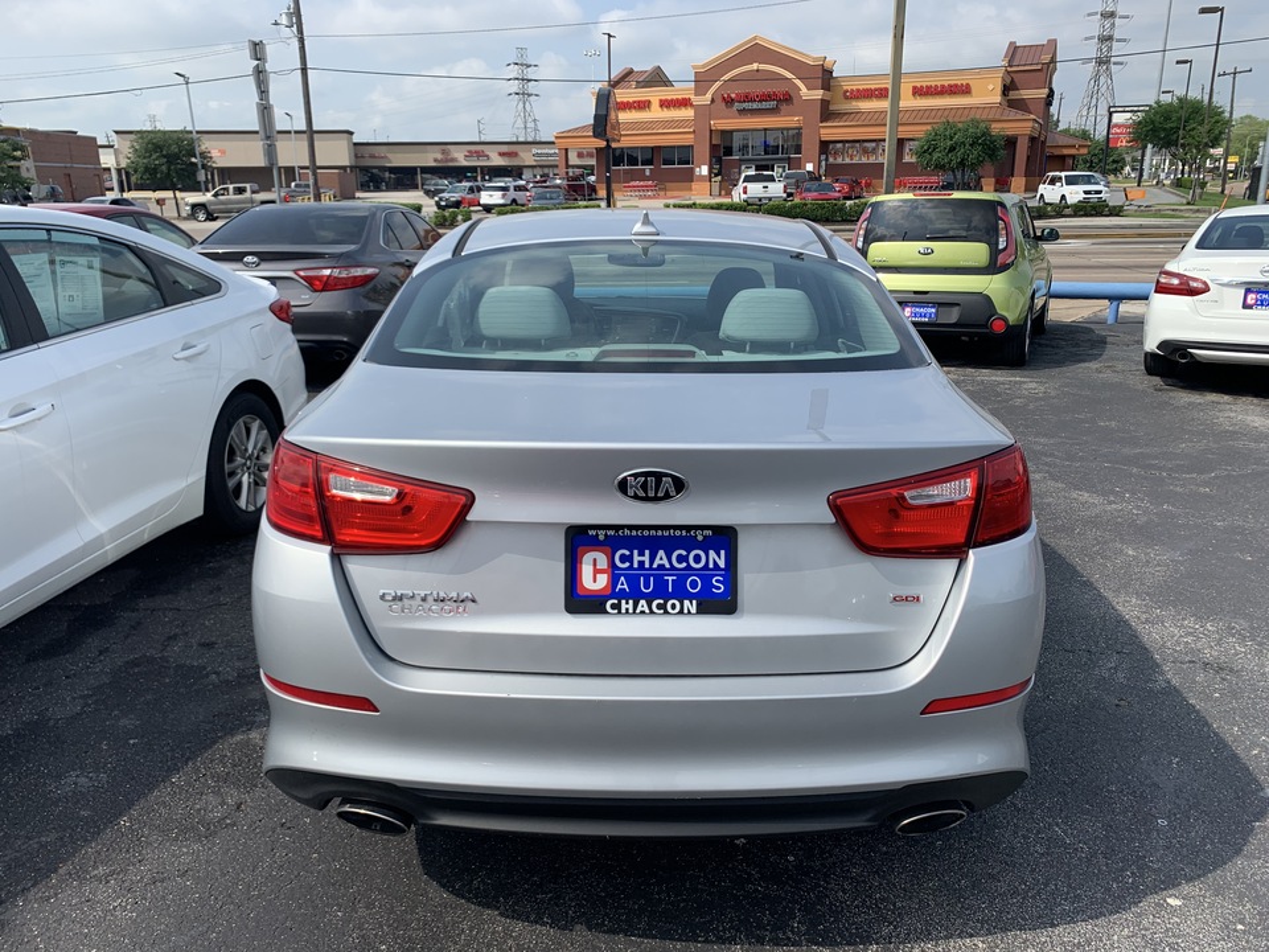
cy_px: 476
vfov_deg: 53.1
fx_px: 953
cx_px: 634
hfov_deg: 67.3
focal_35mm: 26
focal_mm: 4.25
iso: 25
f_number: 1.8
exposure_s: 1/2309
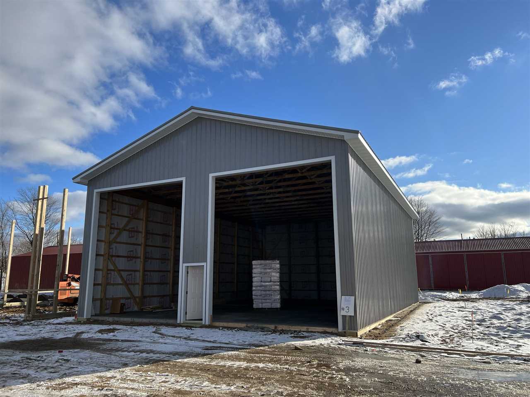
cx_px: 265
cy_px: 198
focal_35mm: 26
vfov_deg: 53.1
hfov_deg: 67.3
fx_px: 398
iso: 50
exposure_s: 1/4444
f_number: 1.5
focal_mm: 5.7
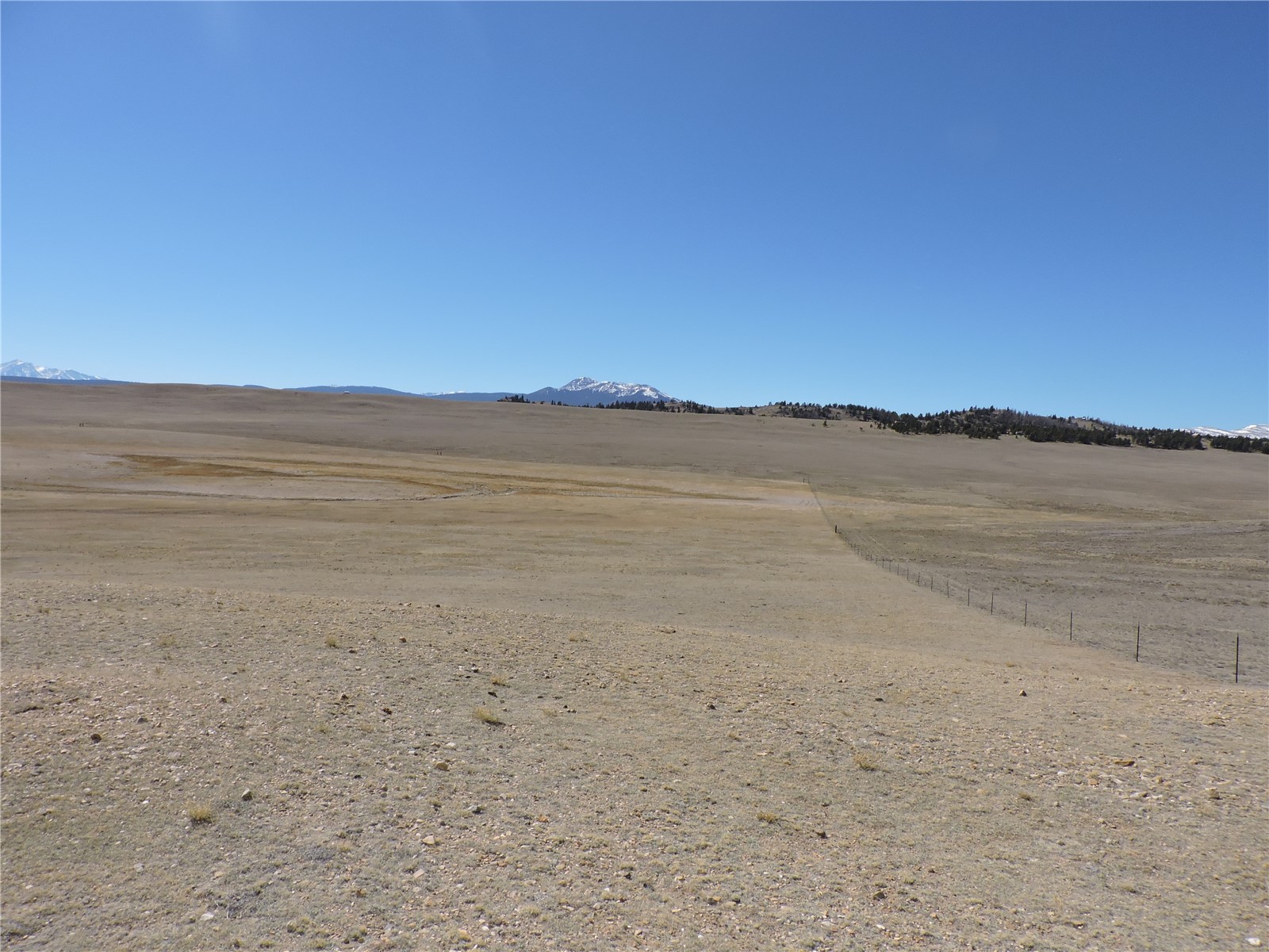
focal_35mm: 24
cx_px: 634
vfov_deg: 56.8
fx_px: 880
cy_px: 476
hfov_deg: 71.6
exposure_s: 1/2000
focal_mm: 4.3
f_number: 3.7
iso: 180
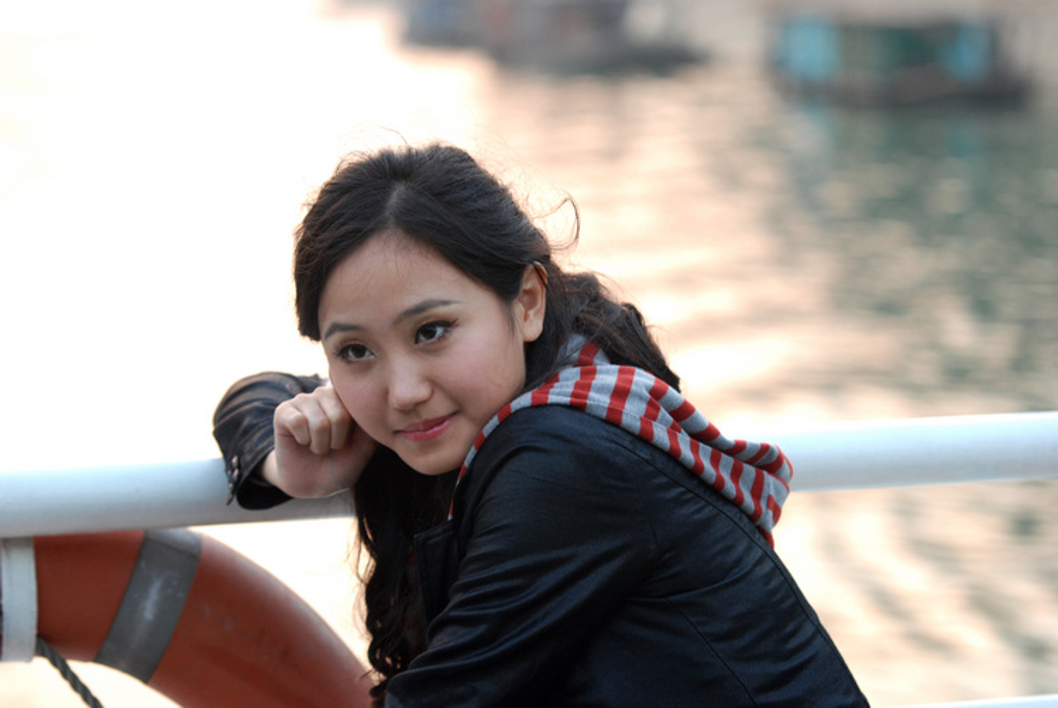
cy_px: 354
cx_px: 529
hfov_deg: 16.6
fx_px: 3619
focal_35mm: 123
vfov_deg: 11.2
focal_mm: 82
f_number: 2.8
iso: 400
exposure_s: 1/100
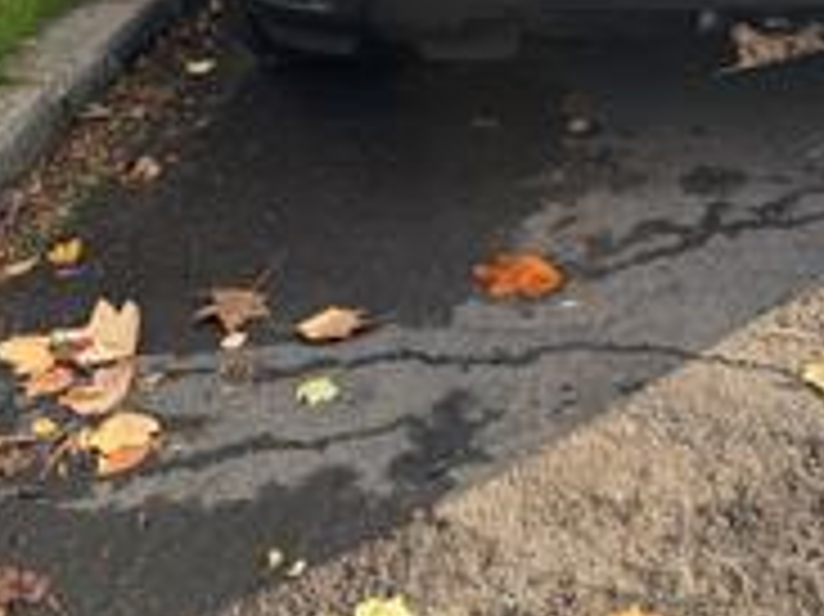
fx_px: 1570
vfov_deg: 20.1
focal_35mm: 66
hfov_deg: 28.7
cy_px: -211
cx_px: 666
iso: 80
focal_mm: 6.76
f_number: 1.78
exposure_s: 1/189
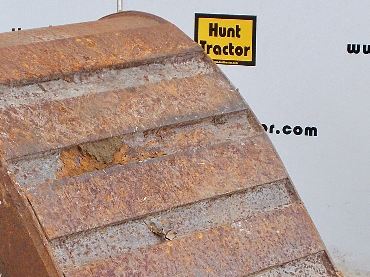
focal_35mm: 128
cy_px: 278
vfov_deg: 11.5
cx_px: 107
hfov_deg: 15.4
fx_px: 1368
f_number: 4.9
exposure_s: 1/30
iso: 125
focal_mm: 10.3
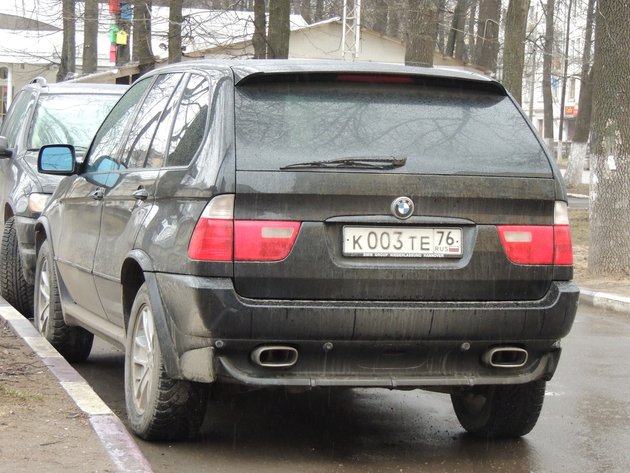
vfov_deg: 14.1
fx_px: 1912
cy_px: 236
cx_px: 315
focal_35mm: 105
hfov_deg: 18.7
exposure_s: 1/100
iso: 800
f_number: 4.2
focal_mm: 18.7
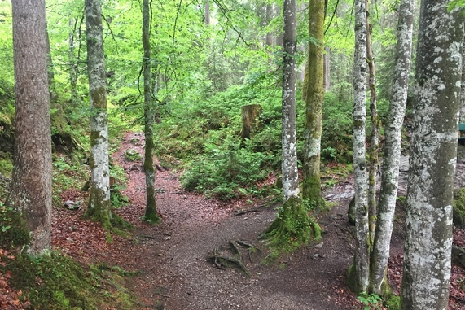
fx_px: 400
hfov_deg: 60.3
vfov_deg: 42.3
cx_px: 236
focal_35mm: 31
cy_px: 173
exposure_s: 1/33
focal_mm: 4.15
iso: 160
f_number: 2.2
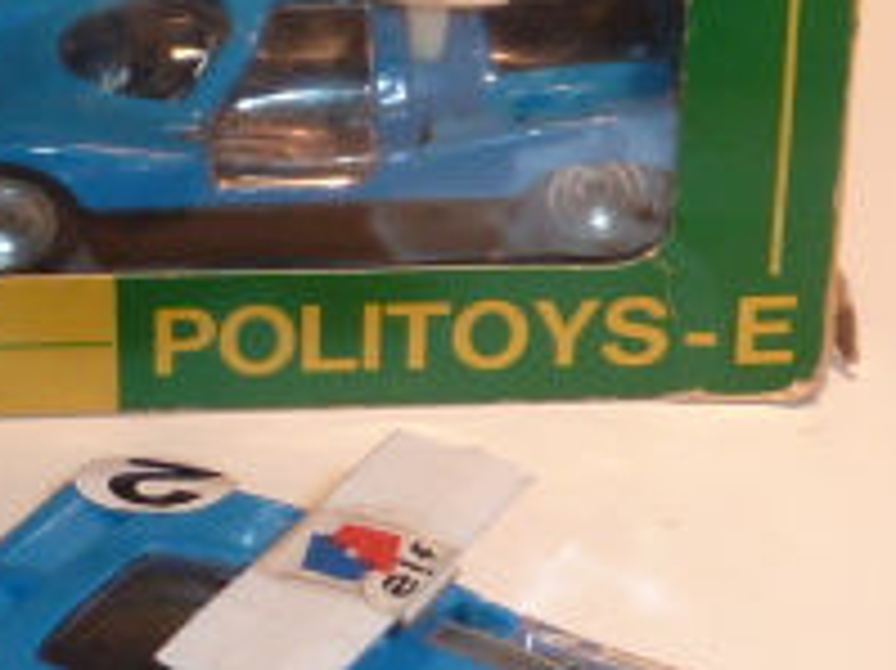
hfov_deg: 12.1
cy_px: 207
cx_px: 509
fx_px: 4242
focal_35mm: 164
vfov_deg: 9.0
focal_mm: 4.7
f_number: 3.4
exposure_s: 1/40
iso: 100
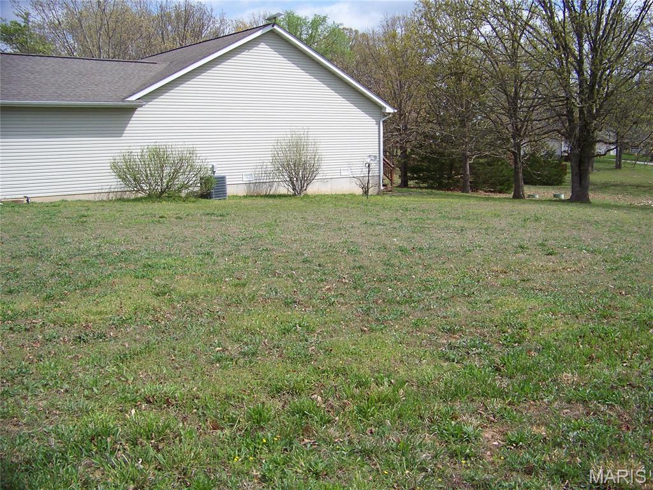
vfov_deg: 39.7
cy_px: 245
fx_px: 679
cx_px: 326
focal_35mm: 36
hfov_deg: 51.4
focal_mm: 5.85
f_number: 2.8
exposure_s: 1/1000
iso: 64
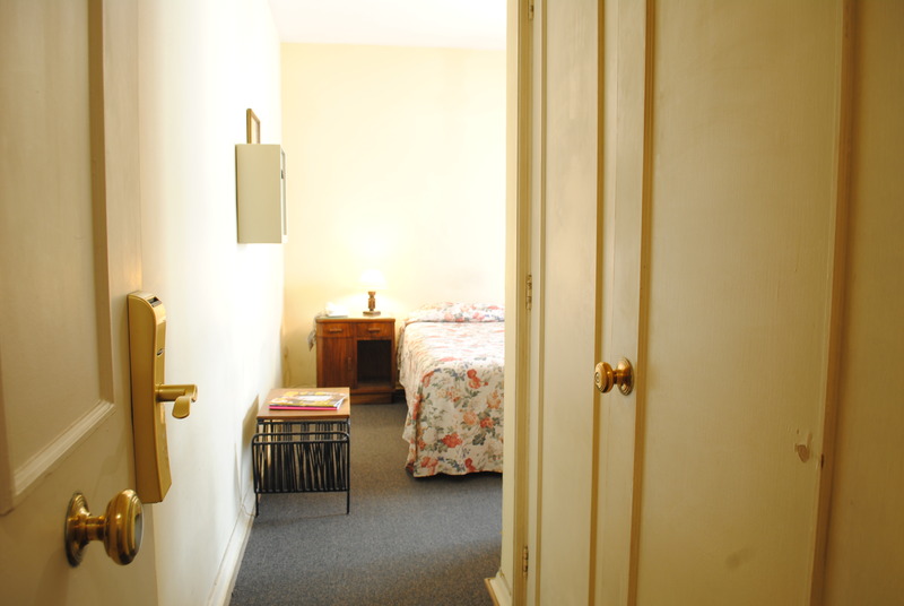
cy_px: 303
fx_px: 679
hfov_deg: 67.3
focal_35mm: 27
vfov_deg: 48.1
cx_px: 452
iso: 100
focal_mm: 18
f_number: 5
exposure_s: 1
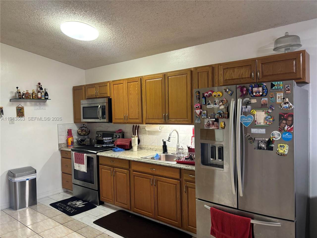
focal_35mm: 26
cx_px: 158
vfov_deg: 53.1
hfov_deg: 67.3
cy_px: 119
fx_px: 238
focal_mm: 5.96
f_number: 1.6
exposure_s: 1/60
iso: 250
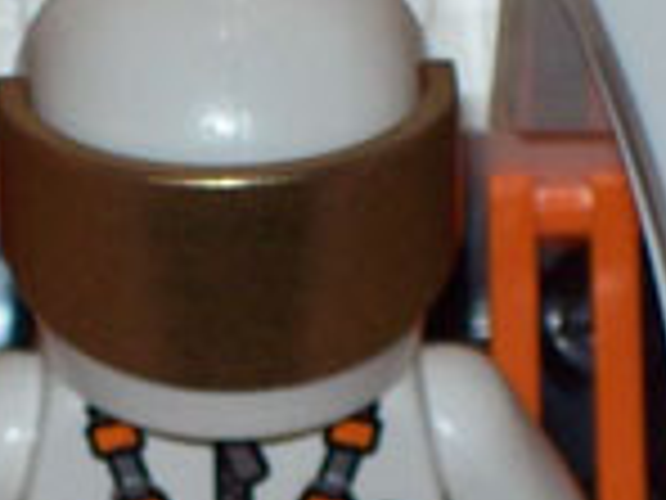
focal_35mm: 582
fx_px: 11197
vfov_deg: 2.5
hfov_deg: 3.4
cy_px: 768
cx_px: 148
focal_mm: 18
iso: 80
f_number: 4.8
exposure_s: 1/128
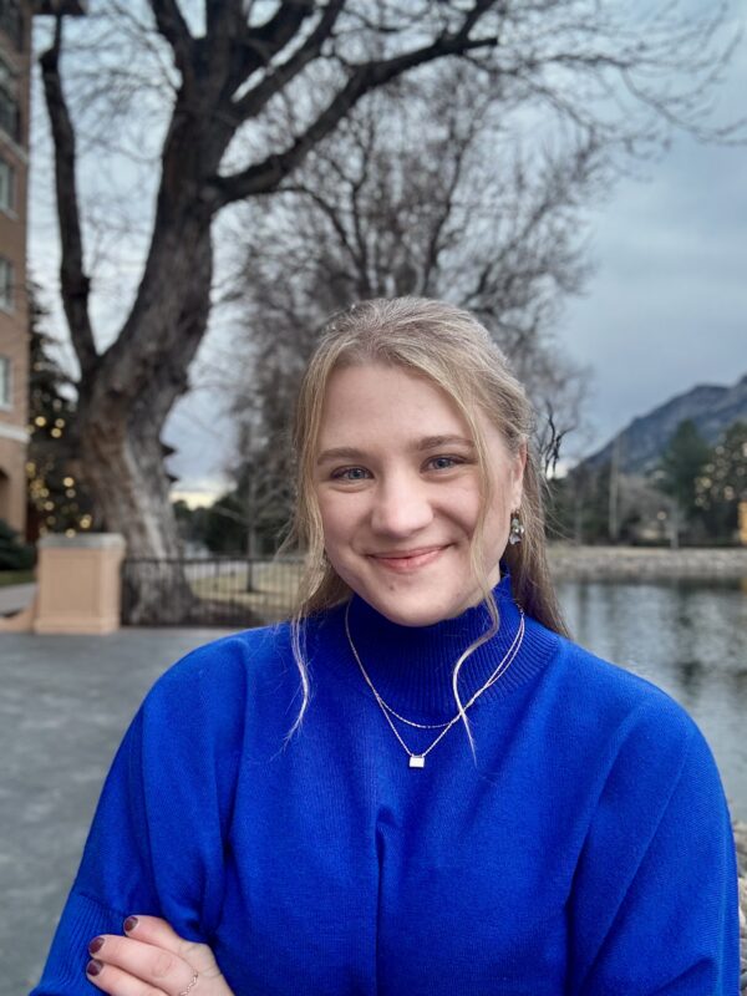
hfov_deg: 46.8
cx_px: 374
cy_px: 498
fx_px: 863
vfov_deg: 60.0
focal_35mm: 30
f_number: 1.9
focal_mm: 2.69
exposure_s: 1/60
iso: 100
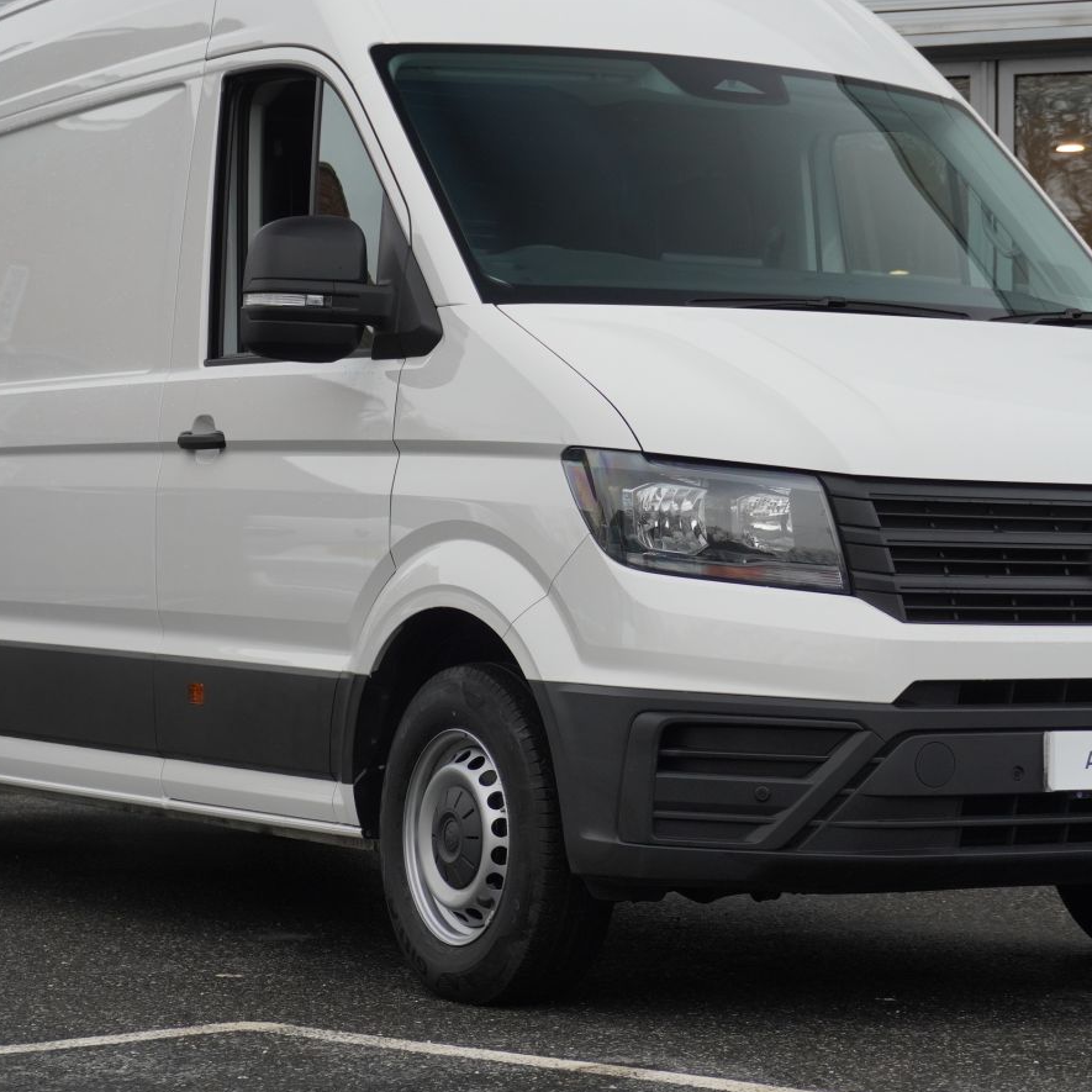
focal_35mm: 90
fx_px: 3204
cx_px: 539
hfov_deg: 19.3
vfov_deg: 19.3
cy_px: 491
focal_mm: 39
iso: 500
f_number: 5.6
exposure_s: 1/200
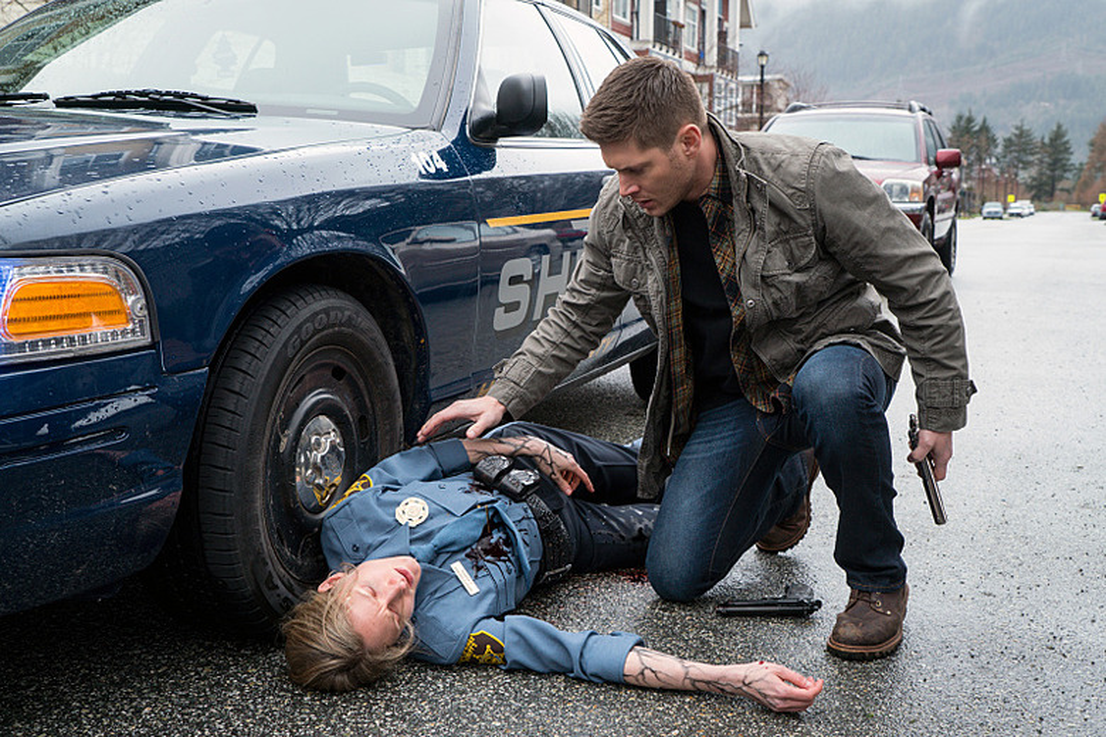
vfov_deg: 32.6
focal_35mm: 41
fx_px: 1260
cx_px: 553
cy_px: 368
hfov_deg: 47.4
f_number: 8
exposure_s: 1/250
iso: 640
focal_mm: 41
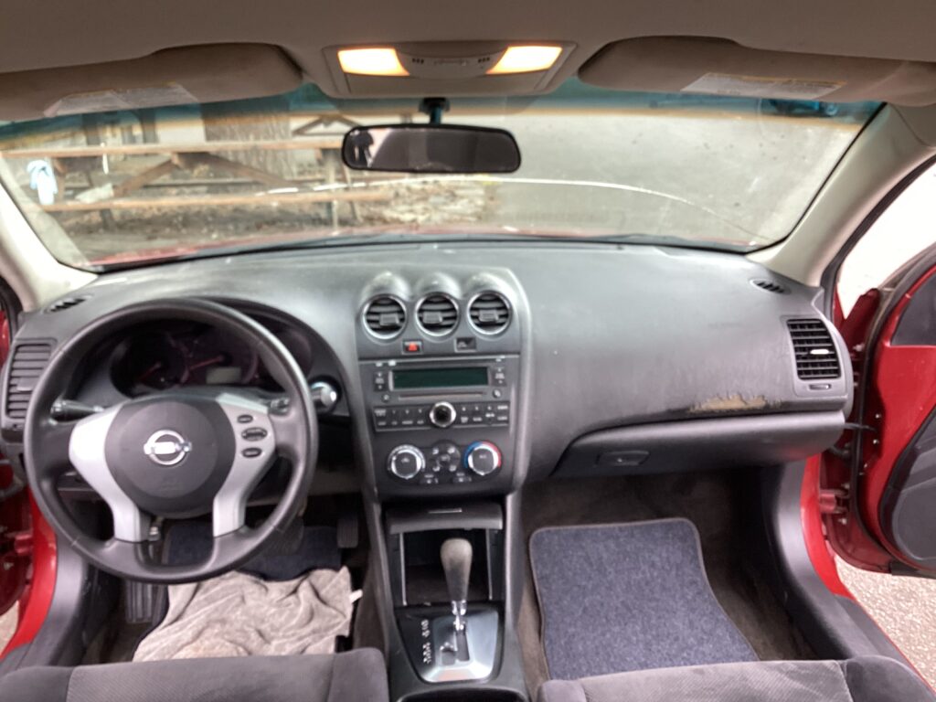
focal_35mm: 31
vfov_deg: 45.4
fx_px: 838
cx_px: 468
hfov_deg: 58.4
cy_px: 351
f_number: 2.4
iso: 80
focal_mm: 3.3
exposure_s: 1/60
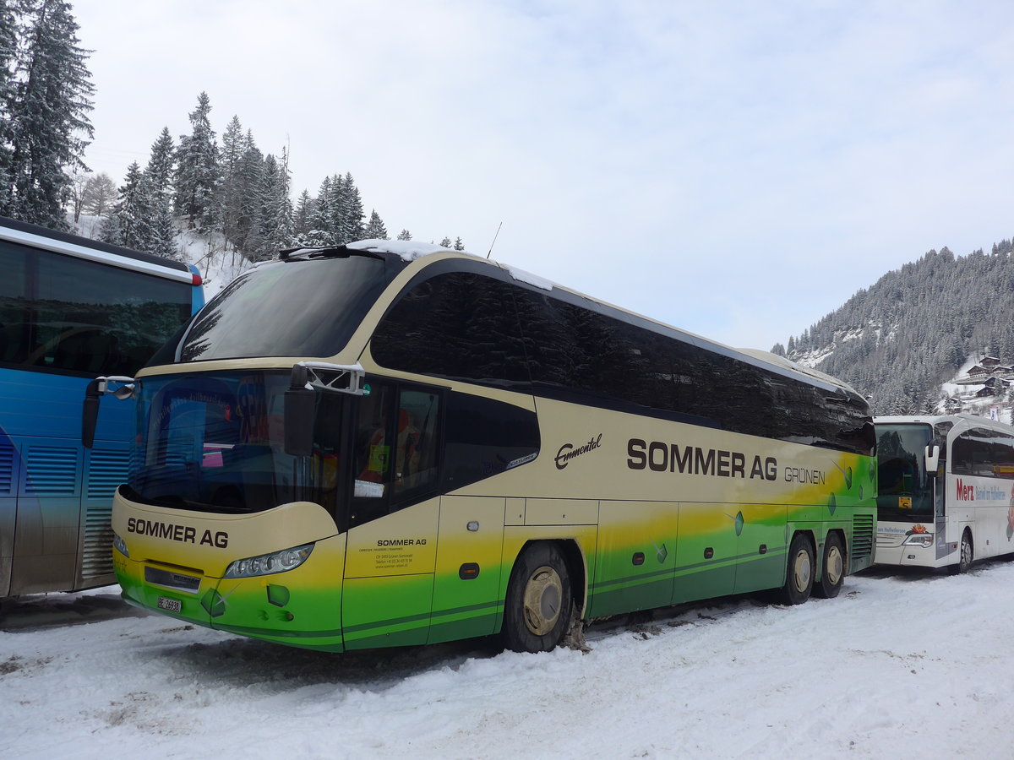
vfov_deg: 48.2
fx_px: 849
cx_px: 507
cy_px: 380
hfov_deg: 61.7
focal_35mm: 29
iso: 80
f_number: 2.8
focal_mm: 6
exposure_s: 1/640
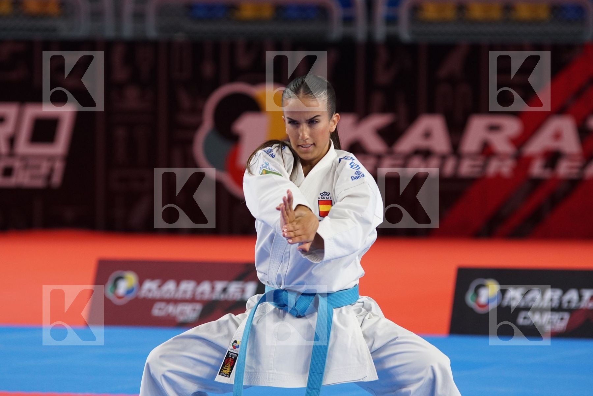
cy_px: 198
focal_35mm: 240
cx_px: 296
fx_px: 3953
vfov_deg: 5.7
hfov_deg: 8.6
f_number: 3.2
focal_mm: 160
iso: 800
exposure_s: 1/400
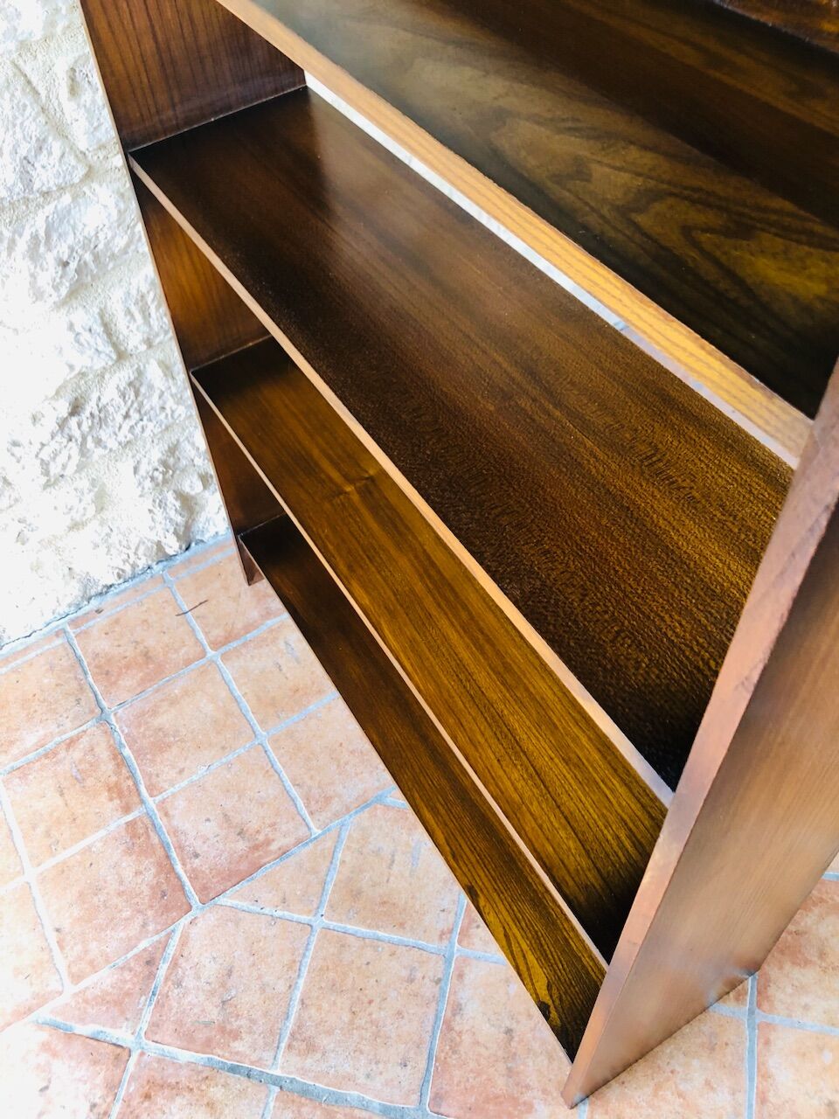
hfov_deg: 49.7
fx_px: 905
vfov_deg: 63.4
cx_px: 420
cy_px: 560
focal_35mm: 28
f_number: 1.8
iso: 40
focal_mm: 3.99
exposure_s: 1/17
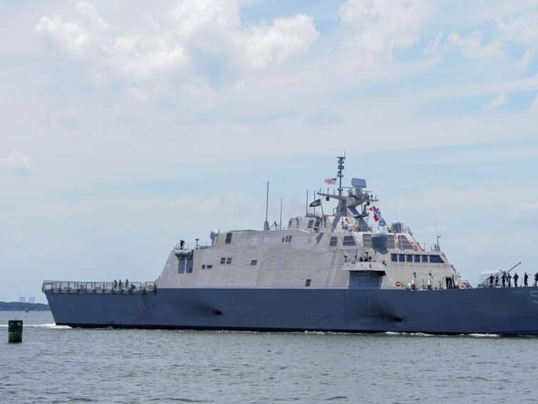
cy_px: 232
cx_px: 348
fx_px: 1259
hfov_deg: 24.0
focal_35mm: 81
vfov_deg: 18.2
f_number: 11
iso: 400
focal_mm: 62
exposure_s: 1/500
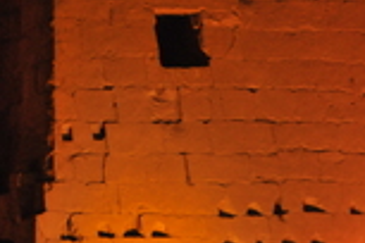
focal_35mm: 611
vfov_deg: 2.2
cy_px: -7
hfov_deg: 3.4
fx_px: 6198
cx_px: -106
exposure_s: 1/20
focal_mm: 155
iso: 2000
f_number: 6
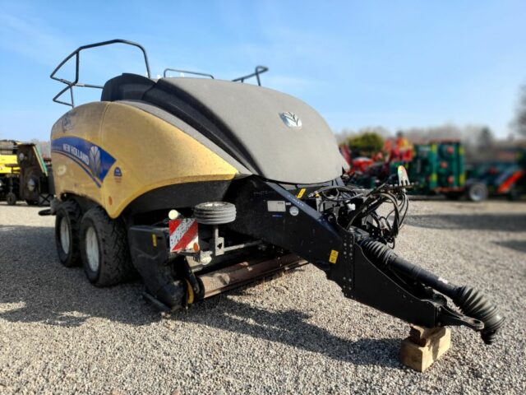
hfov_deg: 69.4
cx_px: 263
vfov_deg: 54.9
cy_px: 198
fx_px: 380
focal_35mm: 25
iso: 20
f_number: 2
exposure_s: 1/414
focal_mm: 4.6
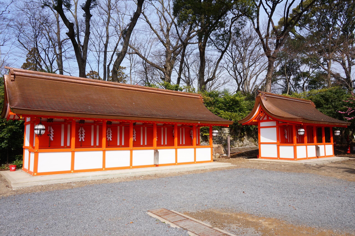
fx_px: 251
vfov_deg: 50.4
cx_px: 178
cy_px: 118
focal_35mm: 26
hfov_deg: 70.5
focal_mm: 17
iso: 100
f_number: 11
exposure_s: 1/80
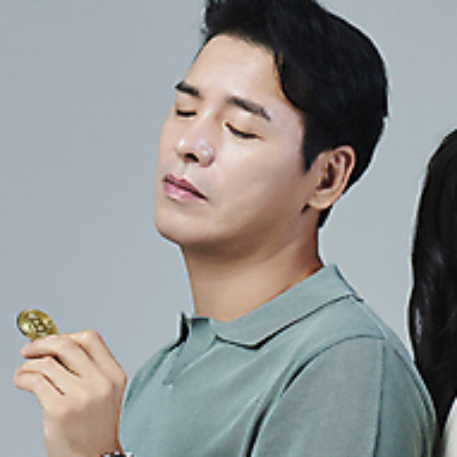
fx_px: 4869
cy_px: 357
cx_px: 438
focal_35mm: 326
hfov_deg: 5.4
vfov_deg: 5.4
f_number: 14
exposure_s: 1/125
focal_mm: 122
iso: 100
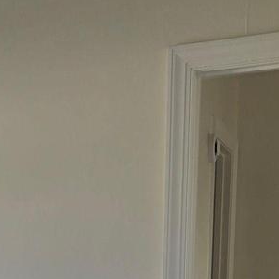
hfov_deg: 15.7
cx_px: -86
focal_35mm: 105
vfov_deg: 14.8
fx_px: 957
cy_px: 477
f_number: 1.8
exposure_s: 1/180
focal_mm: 5.4
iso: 32
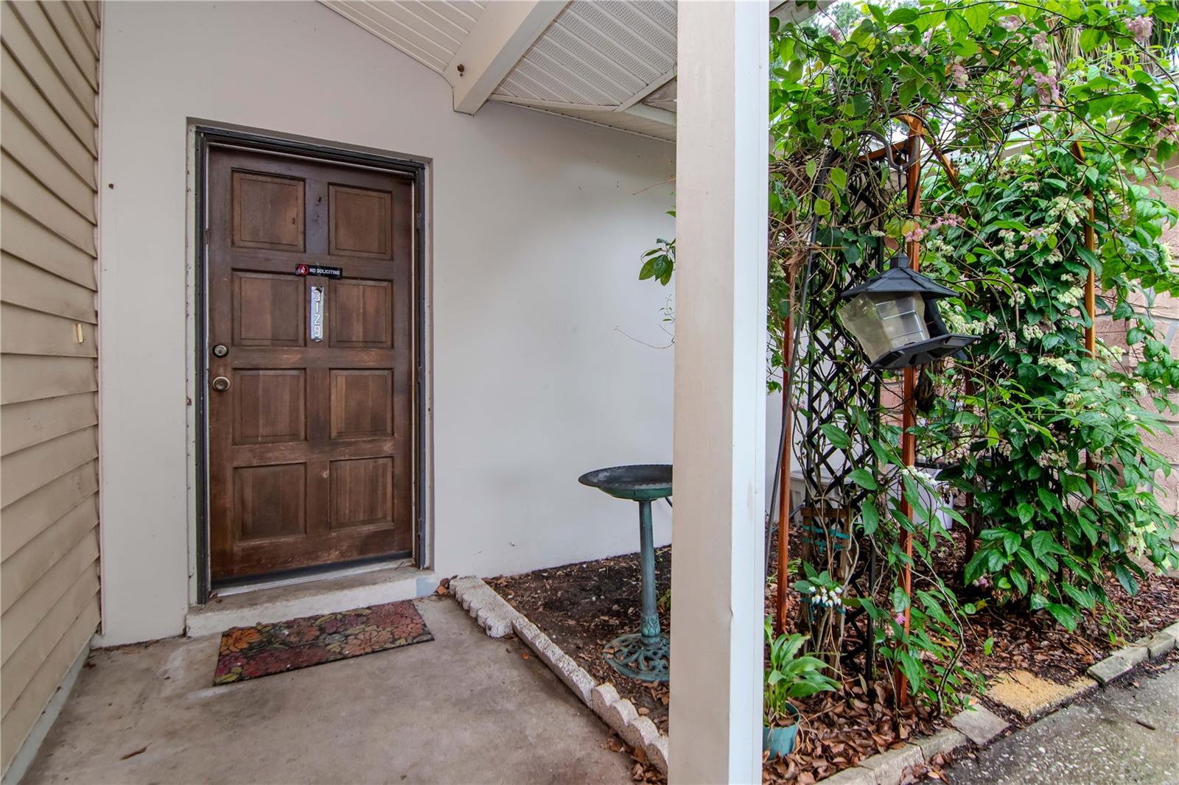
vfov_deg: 72.0
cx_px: 590
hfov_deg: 95.0
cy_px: 392
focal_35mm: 16
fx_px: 540
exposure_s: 1/60
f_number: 7.1
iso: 800
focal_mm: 11
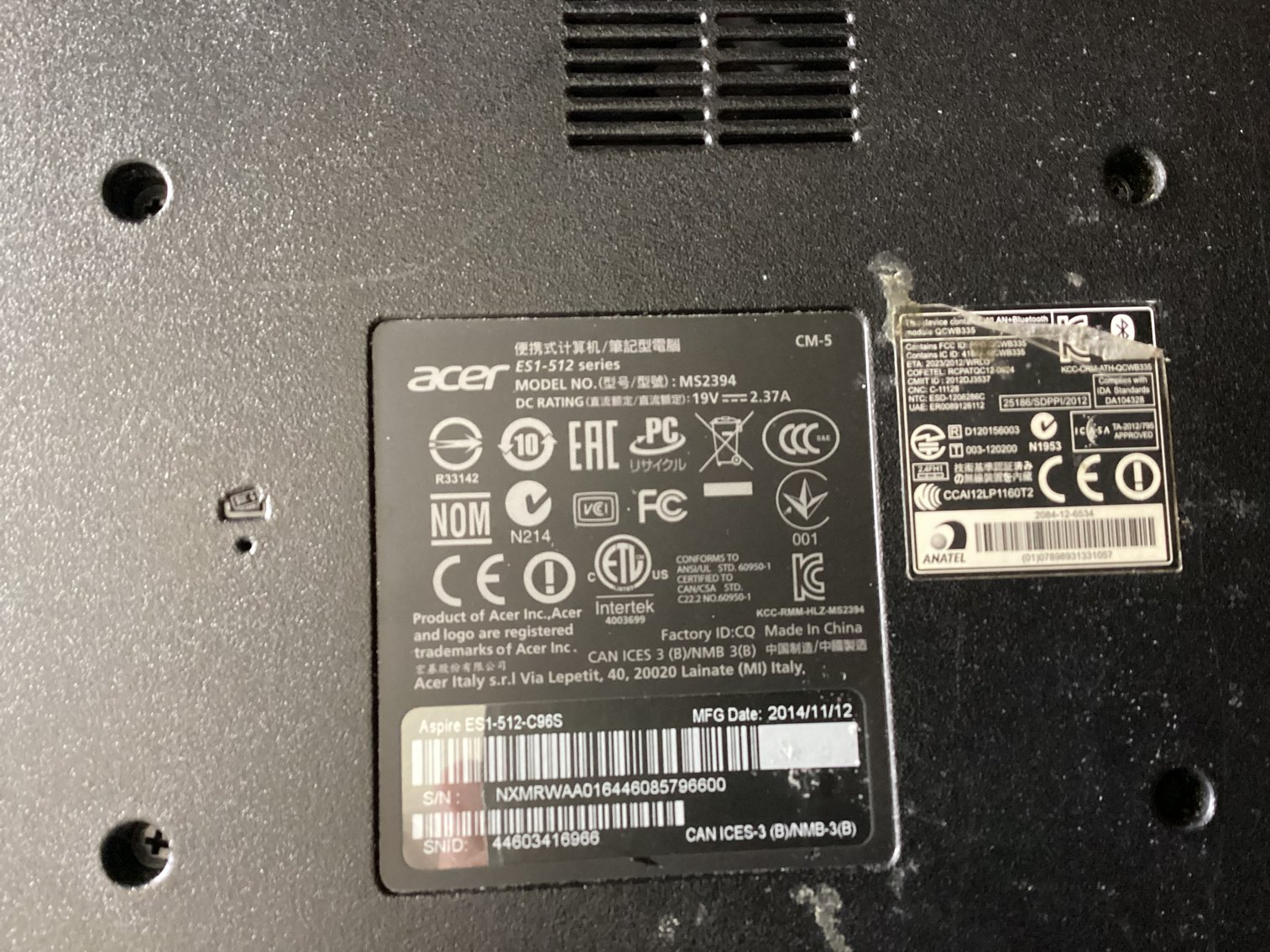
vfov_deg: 45.4
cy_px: 476
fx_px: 1137
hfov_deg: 58.3
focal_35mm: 31
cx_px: 635
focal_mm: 3.3
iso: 640
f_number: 2.4
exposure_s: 1/24
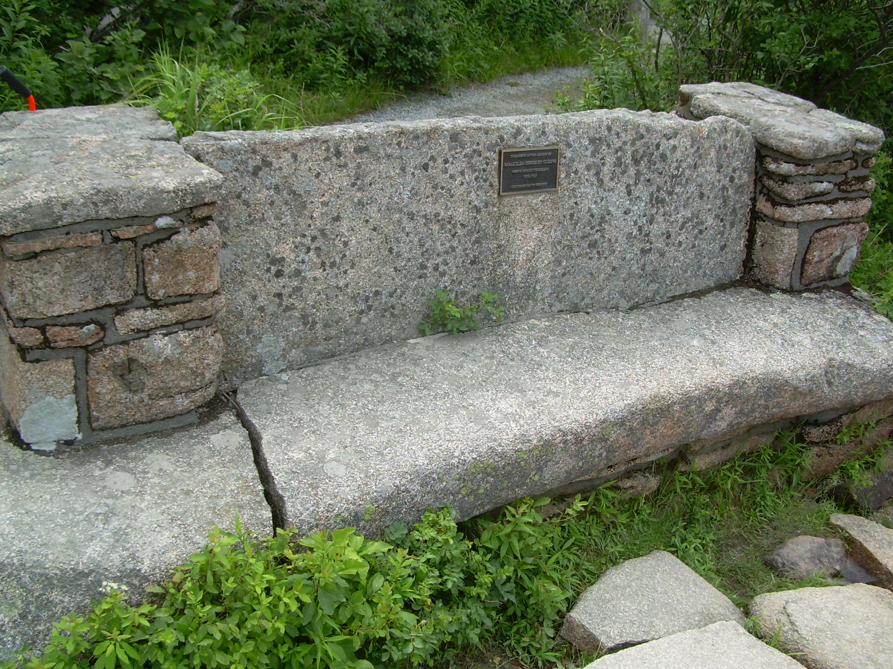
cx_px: 446
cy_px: 334
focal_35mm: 38
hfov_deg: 49.0
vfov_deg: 37.7
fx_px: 980
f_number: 4.6
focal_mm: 6.3
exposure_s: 1/229
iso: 50
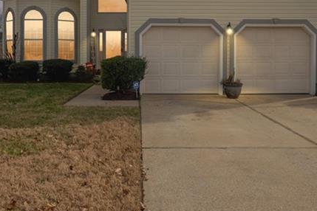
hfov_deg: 58.4
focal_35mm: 32
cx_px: 151
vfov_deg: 40.1
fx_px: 283
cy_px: 60
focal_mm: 9
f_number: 8
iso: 250
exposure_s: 1/5000
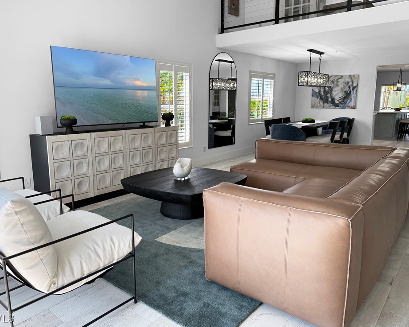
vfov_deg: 54.9
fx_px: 315
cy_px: 158
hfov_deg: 65.9
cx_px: 187
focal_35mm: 26
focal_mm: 6.76
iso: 100
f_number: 1.78
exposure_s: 1/445
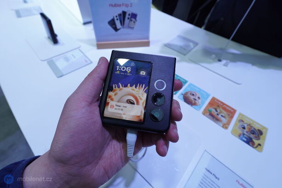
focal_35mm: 16
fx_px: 129
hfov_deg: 95.0
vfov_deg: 72.0
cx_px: 141
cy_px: 94
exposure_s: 1/160
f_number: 5.6
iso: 250
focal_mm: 11
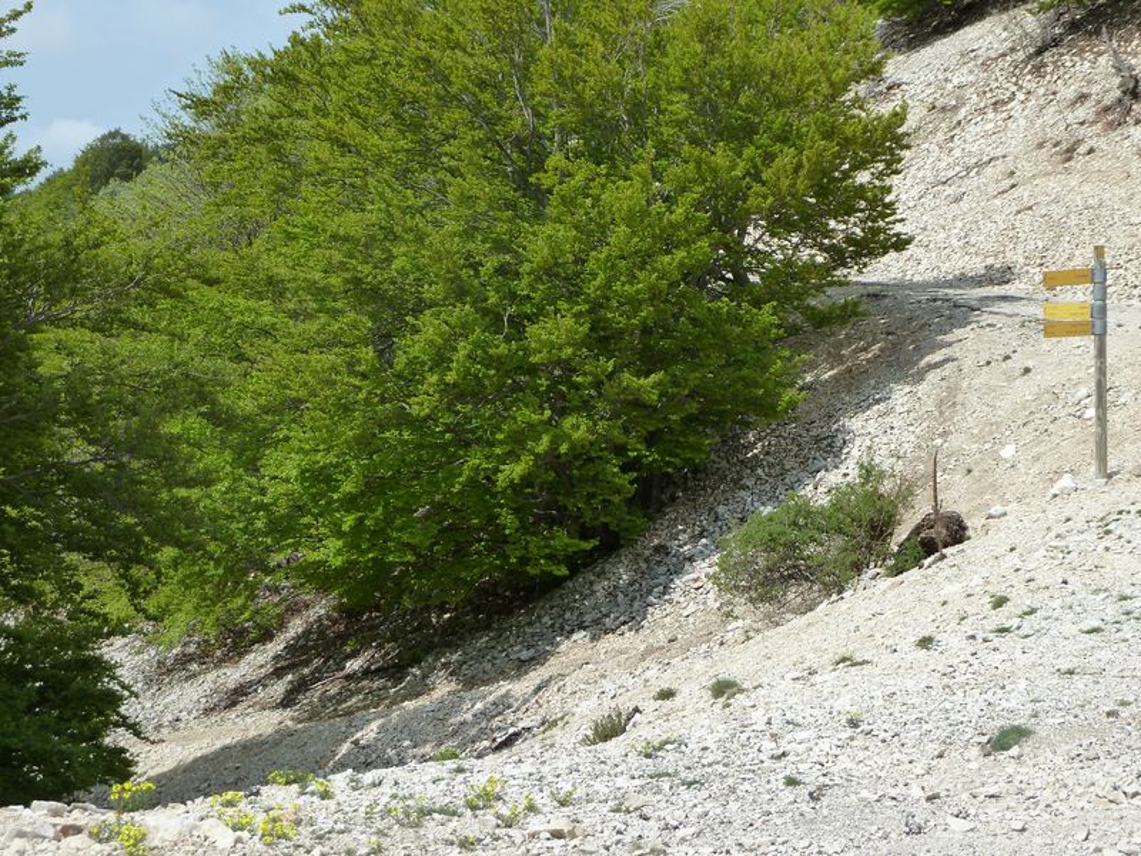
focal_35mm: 55
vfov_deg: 26.6
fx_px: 1813
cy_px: 428
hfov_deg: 34.9
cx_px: 570
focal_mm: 9.1
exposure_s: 1/500
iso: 125
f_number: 5.6
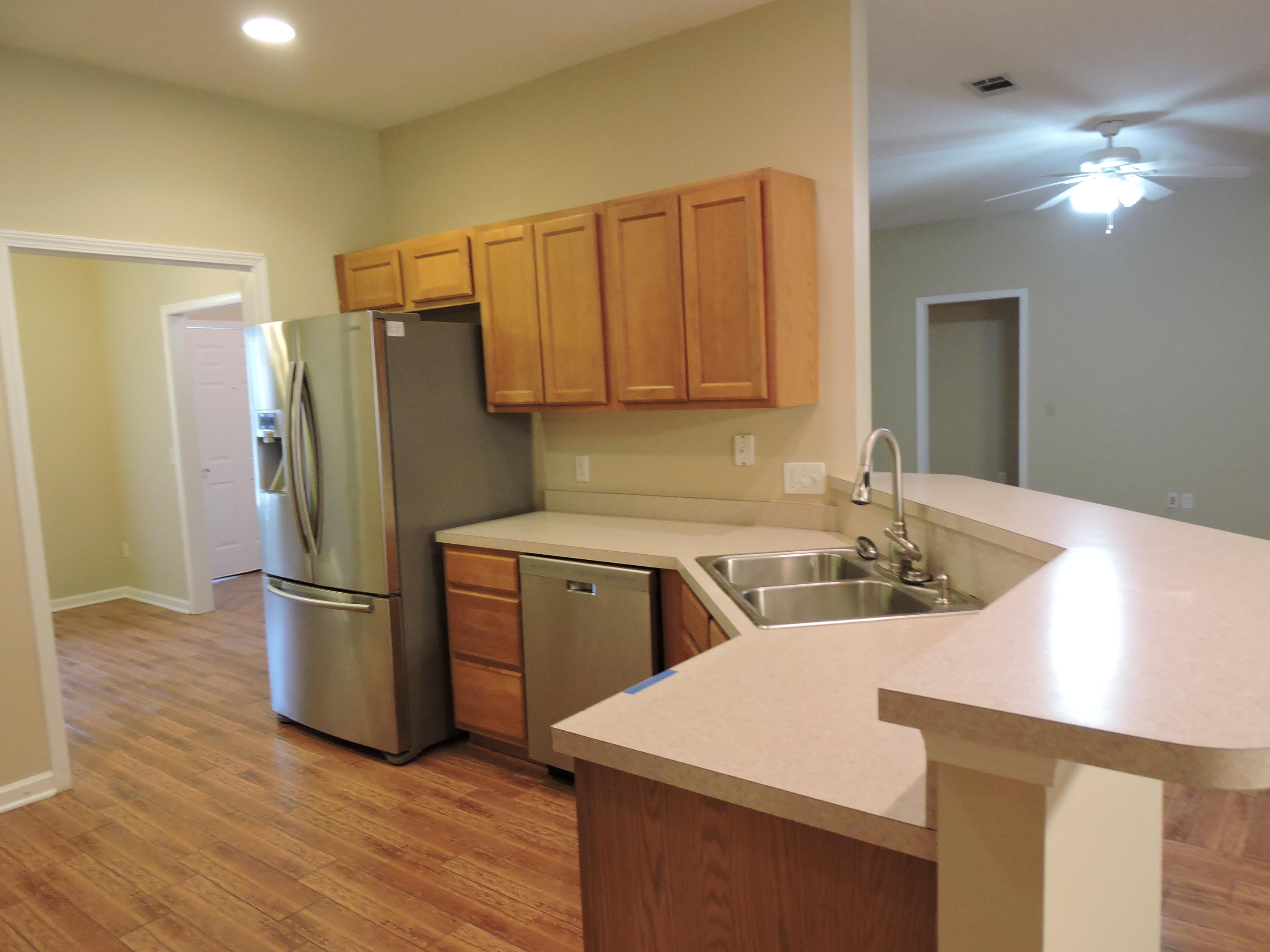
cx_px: 635
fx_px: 881
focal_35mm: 24
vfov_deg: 56.8
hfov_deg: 71.6
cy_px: 476
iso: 400
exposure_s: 1/15
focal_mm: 4.3
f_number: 3.3
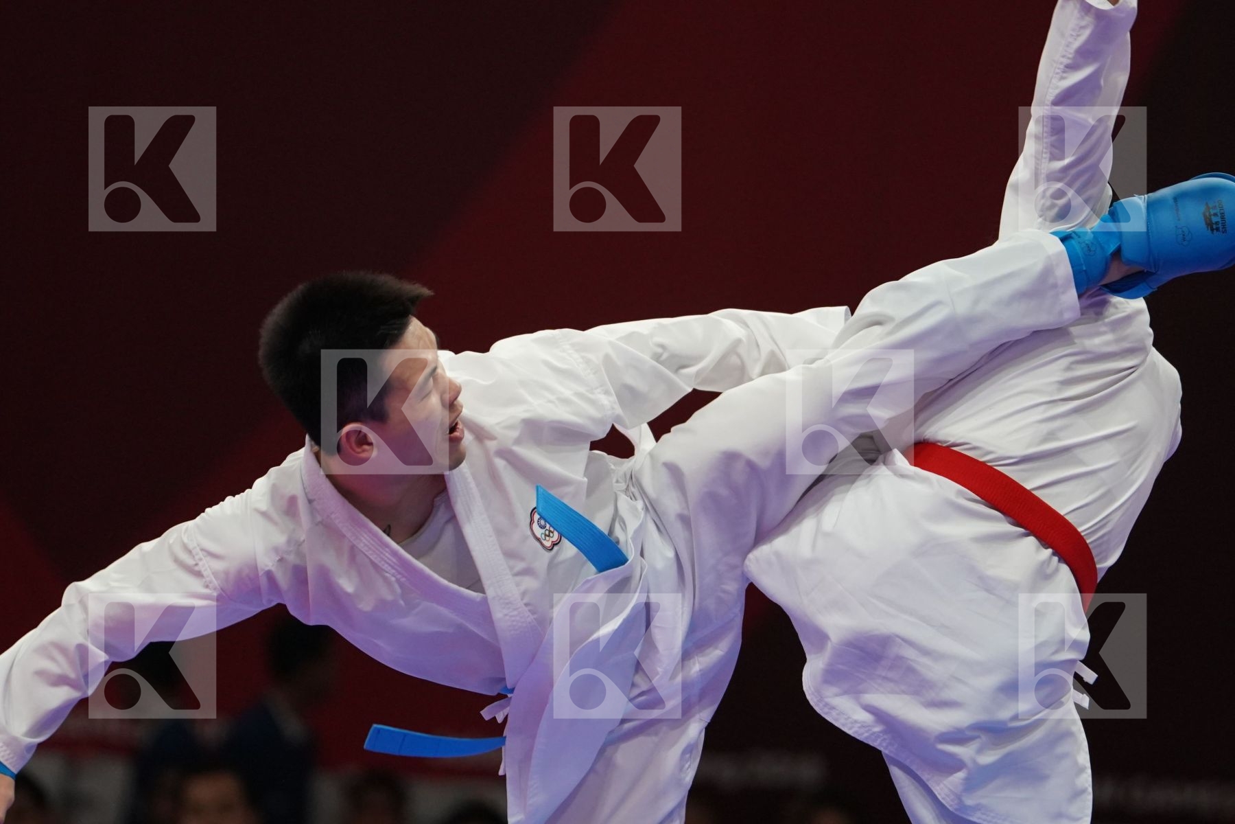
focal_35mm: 420
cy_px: 412
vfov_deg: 3.3
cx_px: 618
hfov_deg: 4.9
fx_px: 14407
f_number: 4
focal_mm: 280
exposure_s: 1/1000
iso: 2500
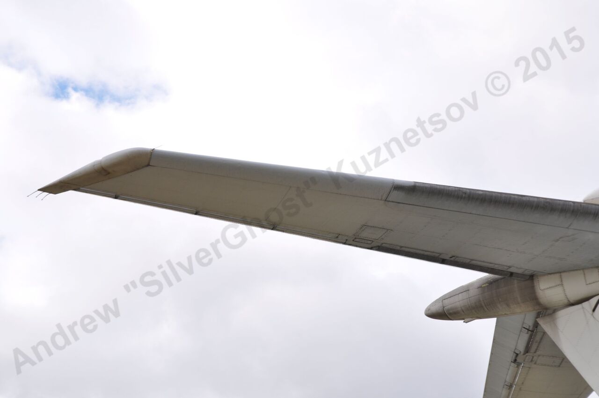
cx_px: 300
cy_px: 199
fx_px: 1246
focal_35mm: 75
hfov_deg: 27.0
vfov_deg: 18.1
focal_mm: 50
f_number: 8
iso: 200
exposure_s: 1/200
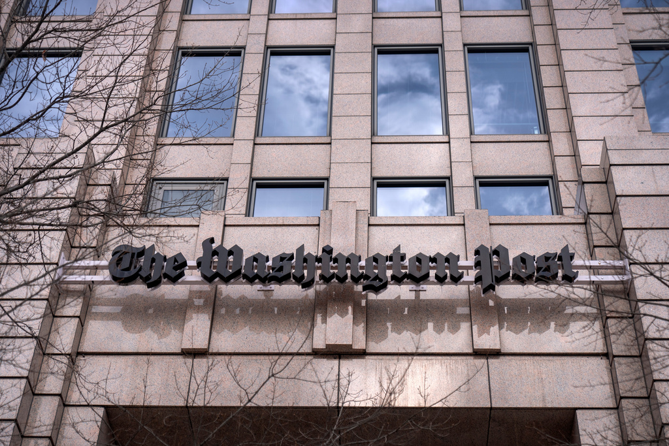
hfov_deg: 33.4
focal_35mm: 60
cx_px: 334
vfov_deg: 22.6
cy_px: 223
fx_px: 1115
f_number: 2.8
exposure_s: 1/4000
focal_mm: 60
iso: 250
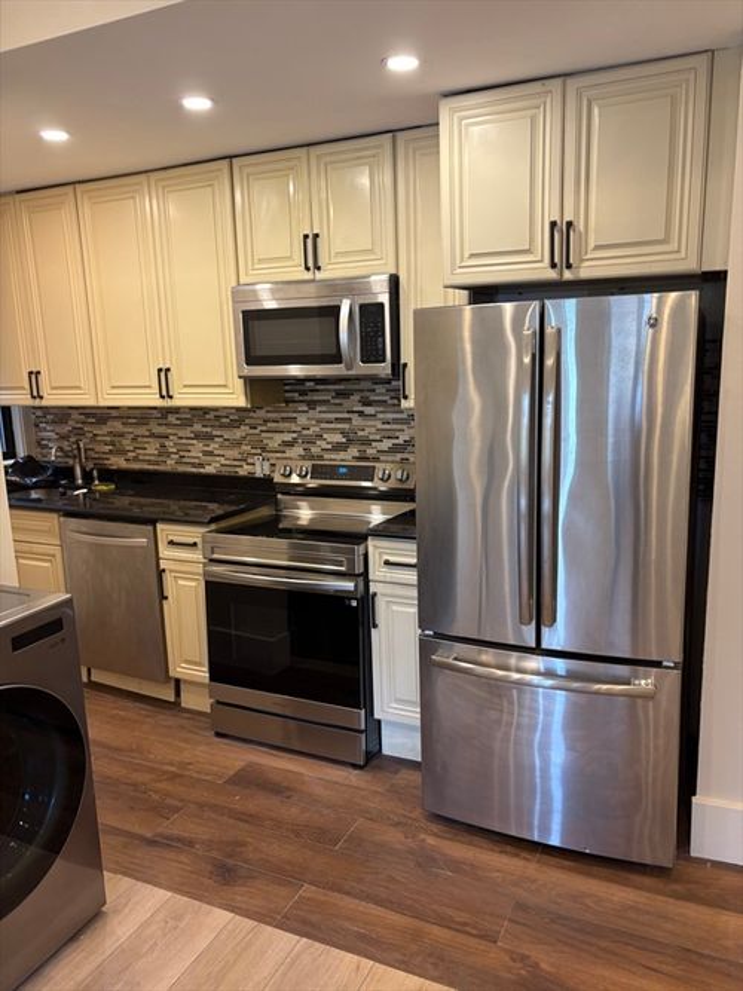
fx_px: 744
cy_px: 496
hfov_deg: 53.0
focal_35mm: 26
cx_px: 372
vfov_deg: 67.3
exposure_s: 1/60
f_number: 1.6
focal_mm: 5.96
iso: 100
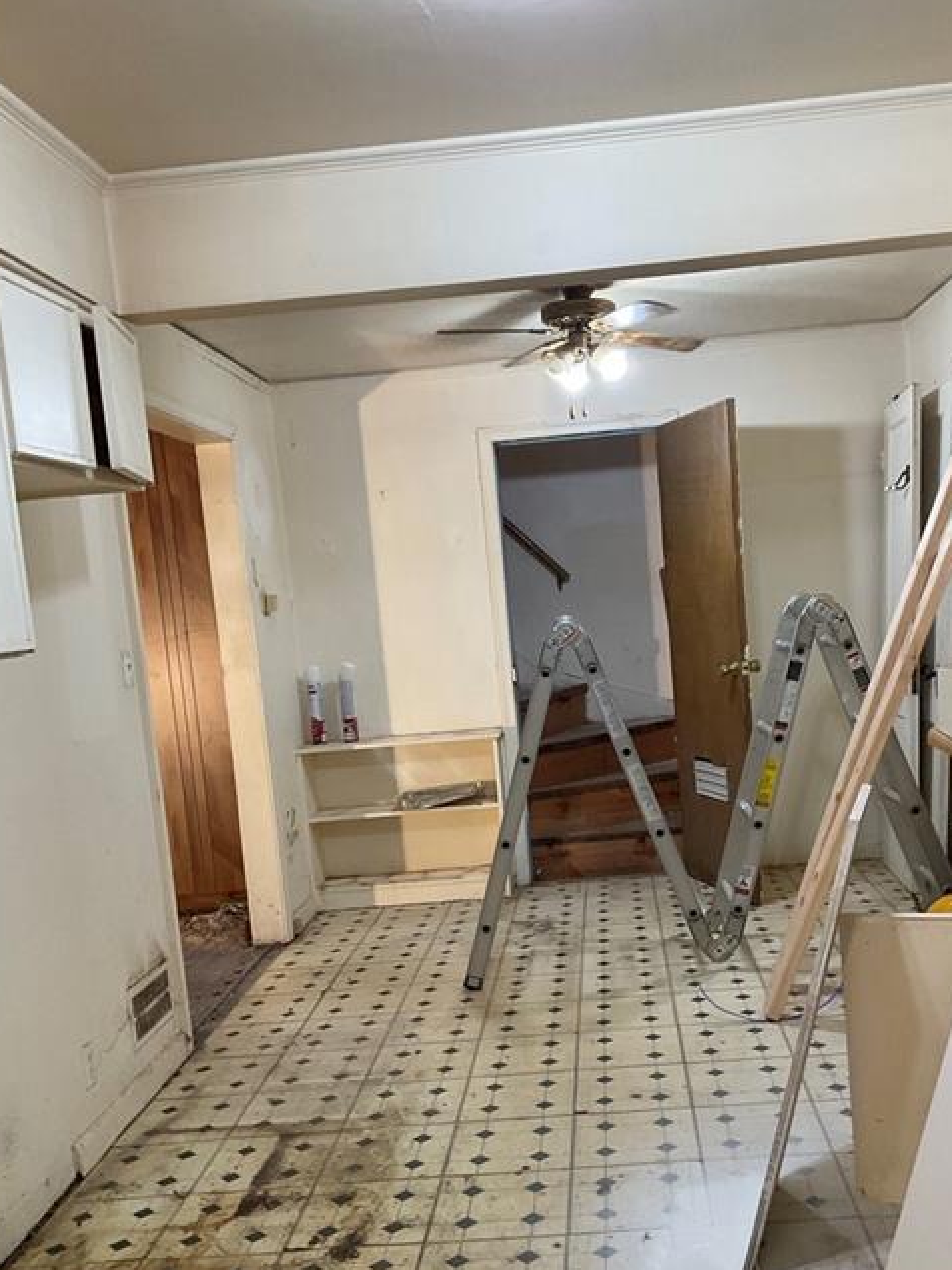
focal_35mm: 35
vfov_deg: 52.3
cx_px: 549
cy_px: 747
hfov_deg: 40.6
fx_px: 1283
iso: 125
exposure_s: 1/60
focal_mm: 3
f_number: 1.8
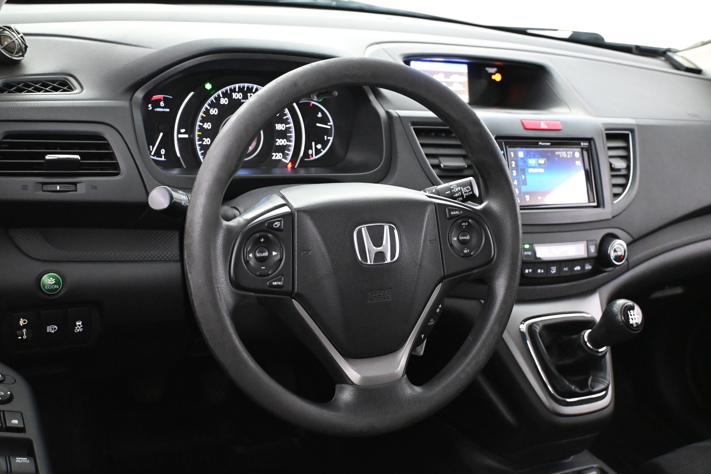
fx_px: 815
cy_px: 237
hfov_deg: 47.2
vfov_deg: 32.4
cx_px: 356
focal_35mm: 41
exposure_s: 1/40
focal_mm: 27.5
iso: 6400
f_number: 4.5
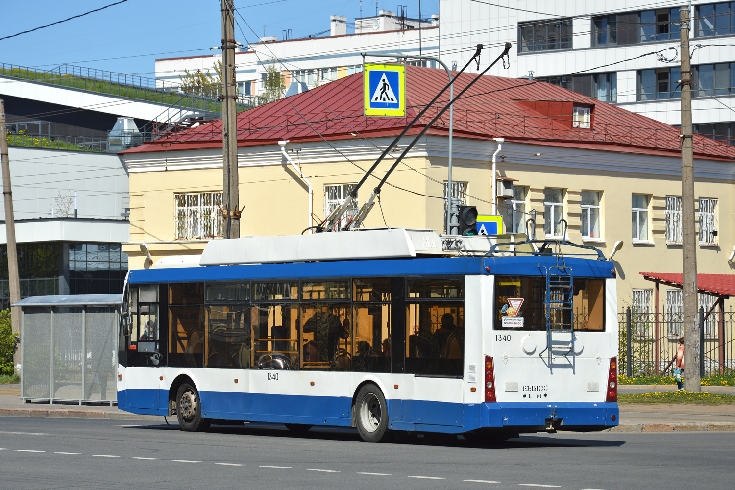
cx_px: 368
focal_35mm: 128
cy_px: 245
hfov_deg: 16.1
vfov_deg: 10.8
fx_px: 2603
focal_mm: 85
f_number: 7.1
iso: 100
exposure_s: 1/640
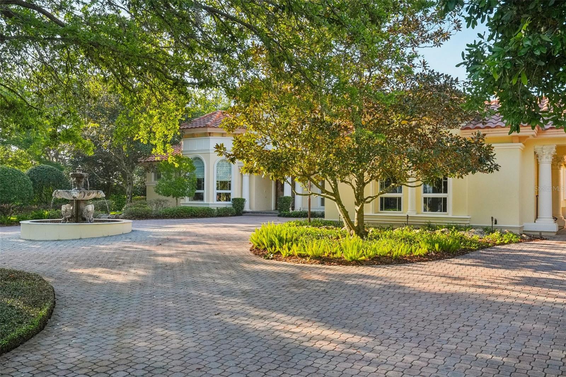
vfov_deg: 40.0
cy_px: 188
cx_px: 283
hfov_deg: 57.2
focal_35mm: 33
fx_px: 519
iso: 800
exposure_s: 1/500
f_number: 8
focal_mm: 22
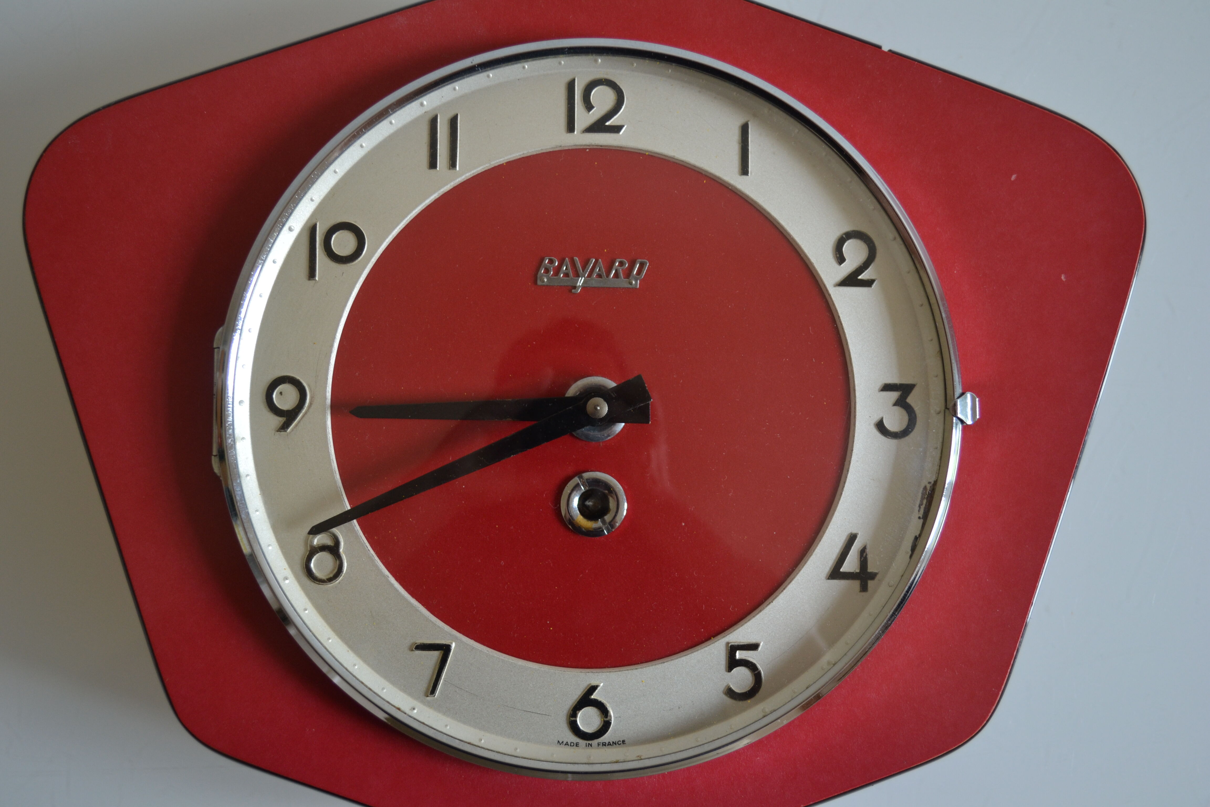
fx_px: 1412
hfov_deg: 46.4
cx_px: 605
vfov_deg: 31.9
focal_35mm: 42
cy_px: 404
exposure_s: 1/60
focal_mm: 28
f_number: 4.5
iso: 400
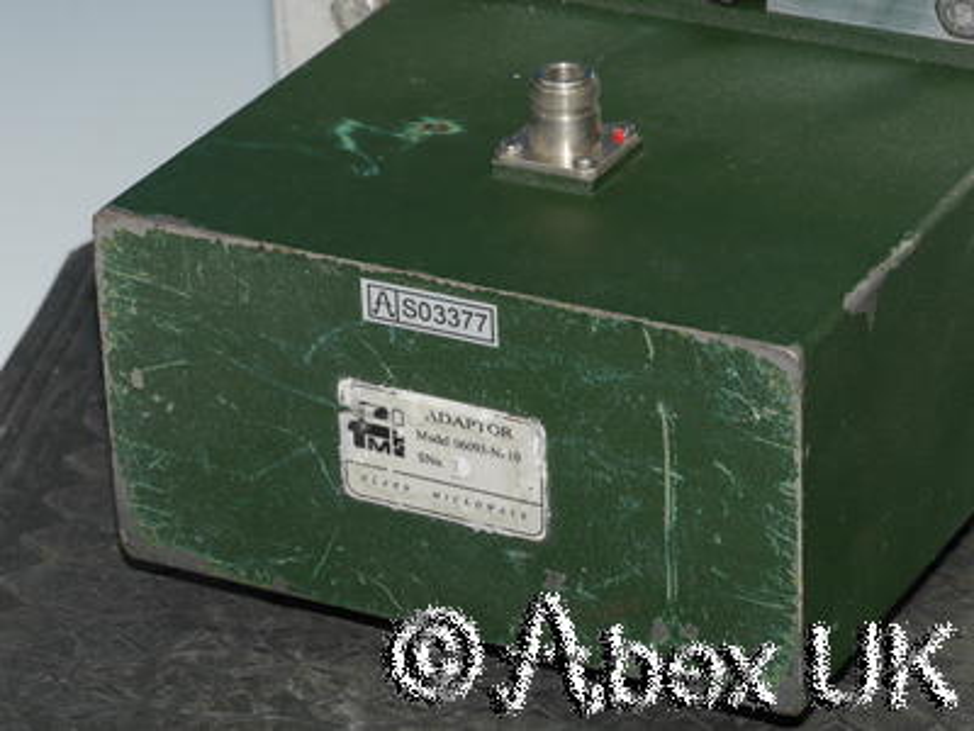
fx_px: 4108
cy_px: 366
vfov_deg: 10.2
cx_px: 487
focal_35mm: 146
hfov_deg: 13.5
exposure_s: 1/60
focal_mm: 73
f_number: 11
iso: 400
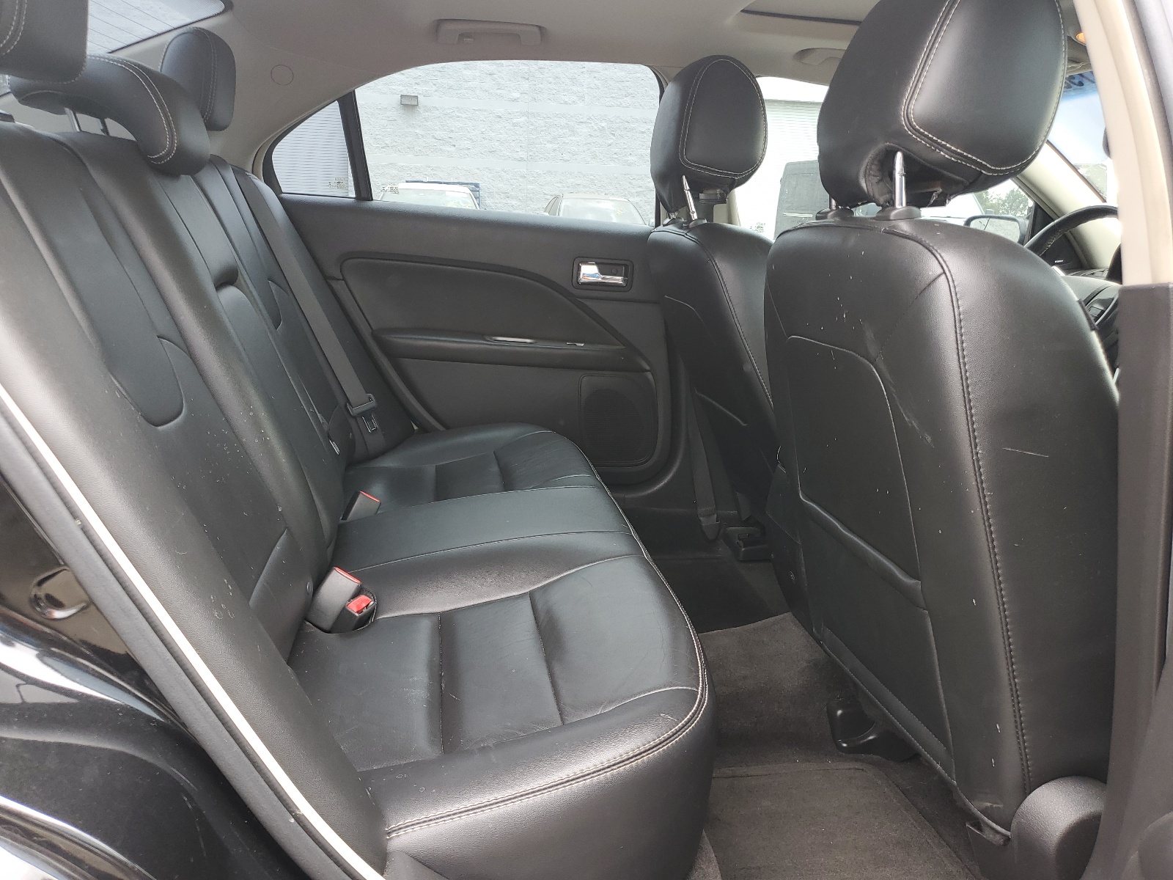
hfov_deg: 67.3
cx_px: 586
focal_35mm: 26
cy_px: 440
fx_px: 881
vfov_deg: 53.1
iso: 50
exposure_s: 1/125
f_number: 1.5
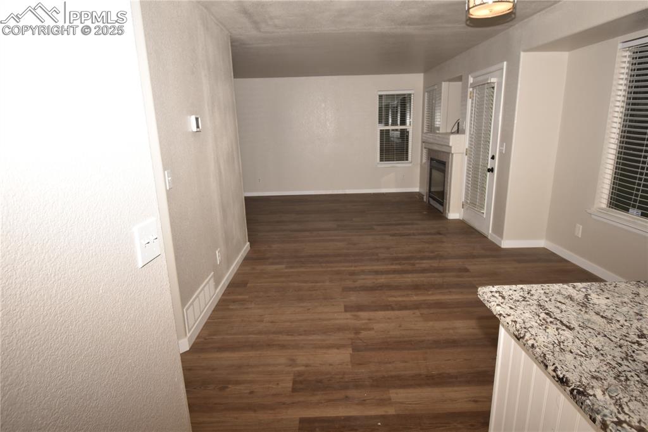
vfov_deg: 63.2
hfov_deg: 85.4
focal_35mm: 20
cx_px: 324
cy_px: 216
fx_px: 351
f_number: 5
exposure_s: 1/60
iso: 100
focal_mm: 13
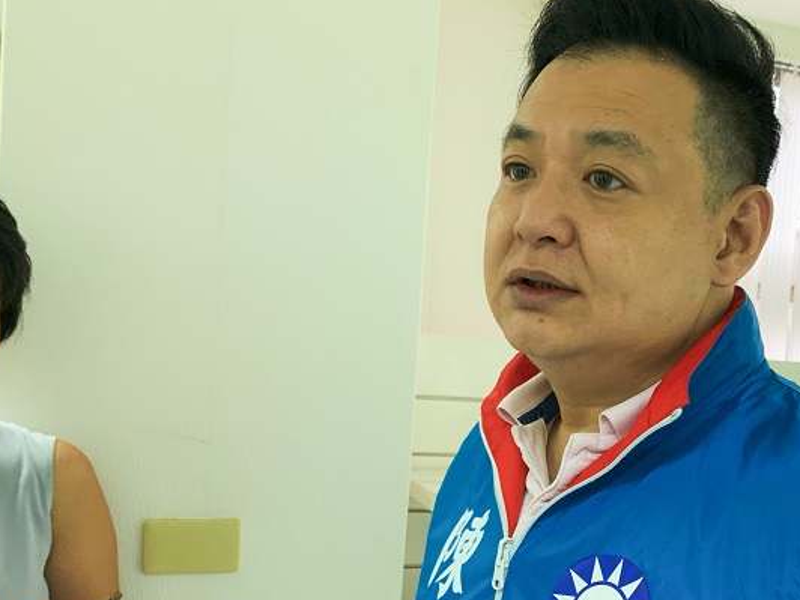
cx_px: 544
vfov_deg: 32.6
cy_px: 399
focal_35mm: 44
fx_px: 1017
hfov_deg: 42.3
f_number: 1.8
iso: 64
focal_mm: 4.25
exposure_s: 1/120
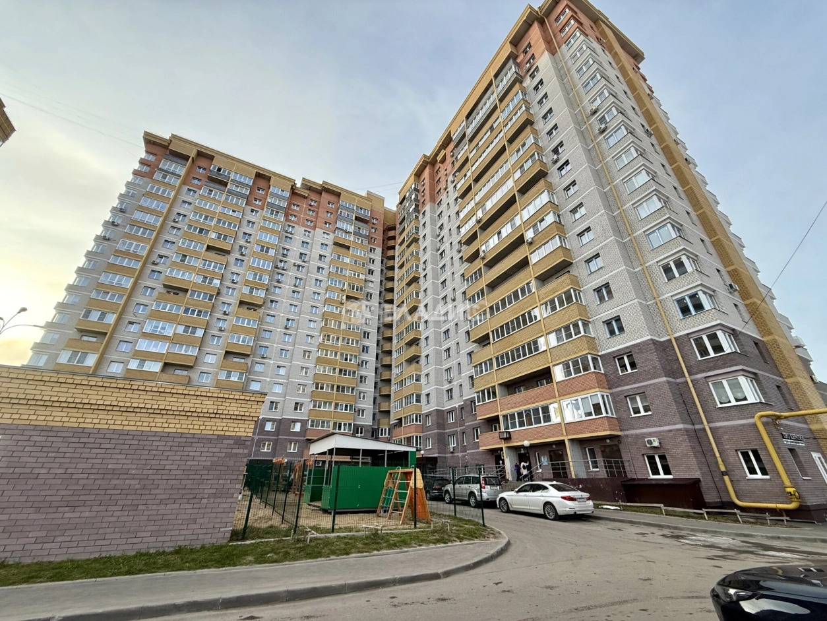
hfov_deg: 102.1
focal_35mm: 14
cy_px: 310
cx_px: 414
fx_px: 335
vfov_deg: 85.7
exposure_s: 1/549
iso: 64
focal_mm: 2.22
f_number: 2.2
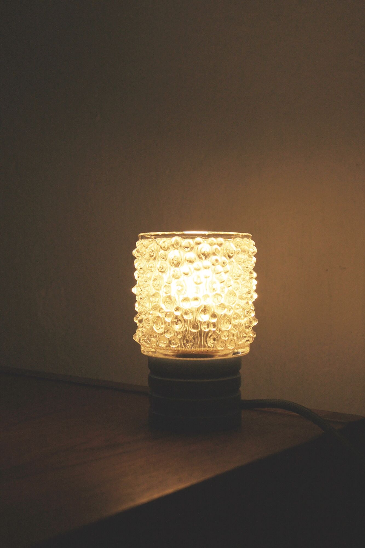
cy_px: 274
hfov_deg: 29.9
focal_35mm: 45
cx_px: 182
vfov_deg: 43.6
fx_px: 684
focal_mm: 30
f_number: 5.6
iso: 400
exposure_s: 1/320
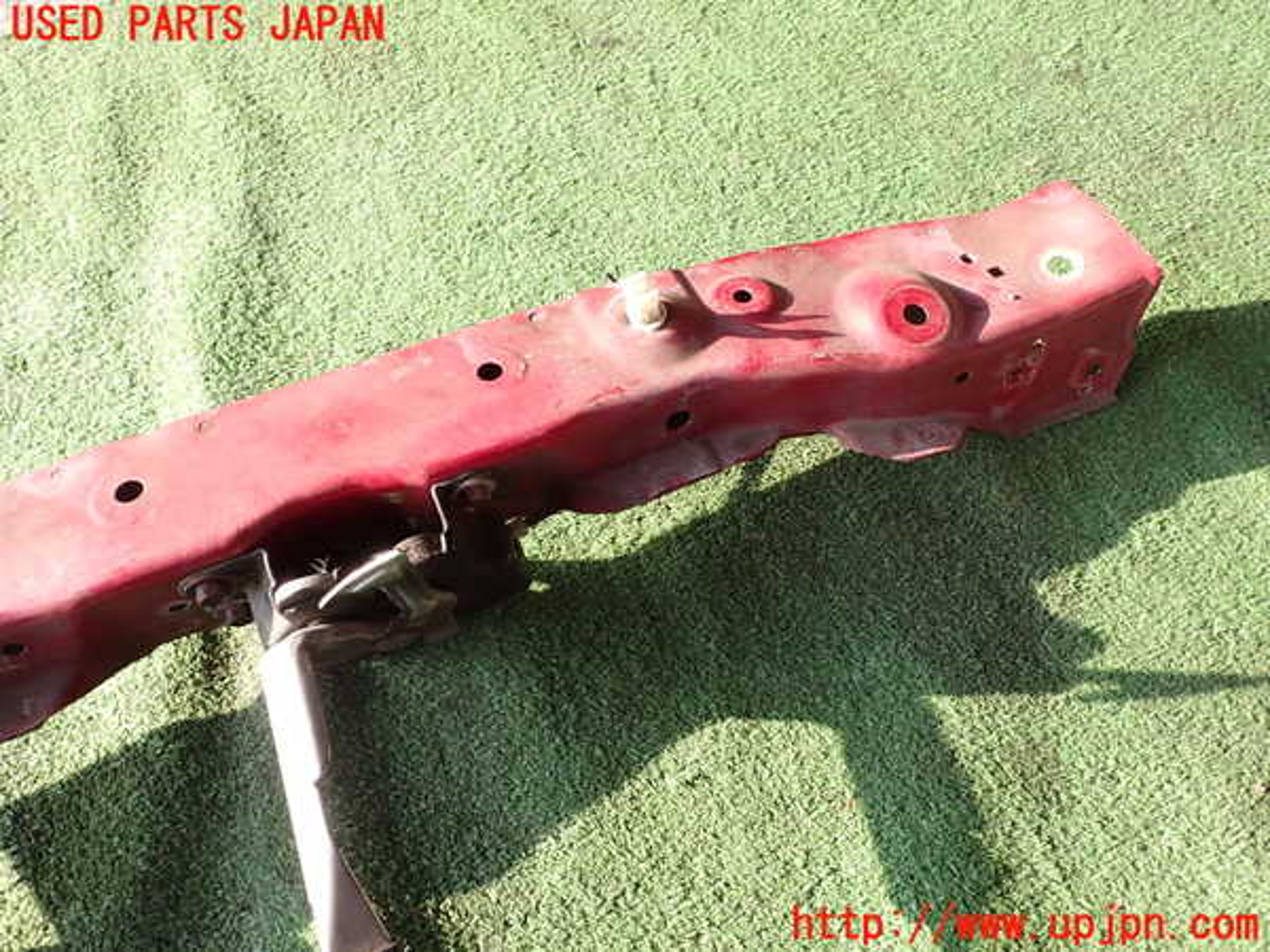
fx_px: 917
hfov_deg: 69.4
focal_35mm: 25
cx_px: 635
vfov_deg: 54.9
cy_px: 476
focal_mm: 4.5
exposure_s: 1/125
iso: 100
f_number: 2.8
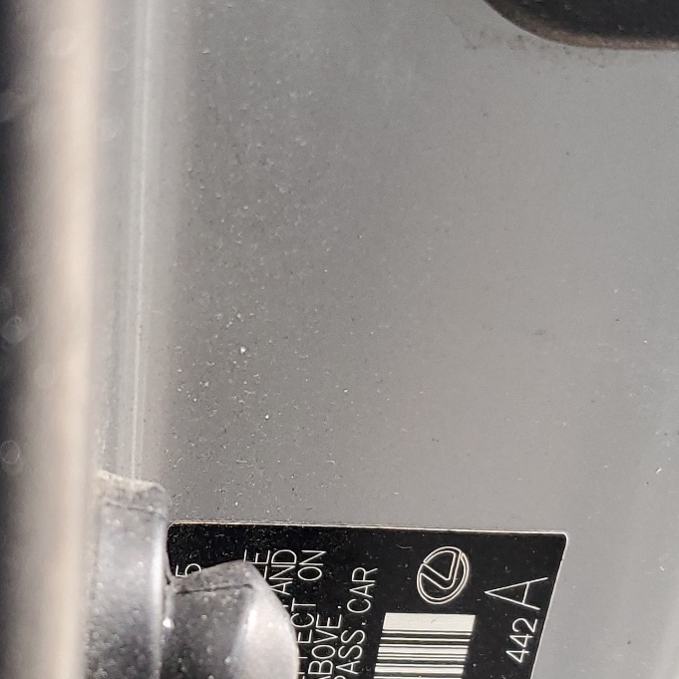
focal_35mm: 72
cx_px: 294
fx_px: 1598
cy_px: 421
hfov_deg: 24.0
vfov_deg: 23.9
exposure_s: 1/60.2
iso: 160
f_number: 1.5
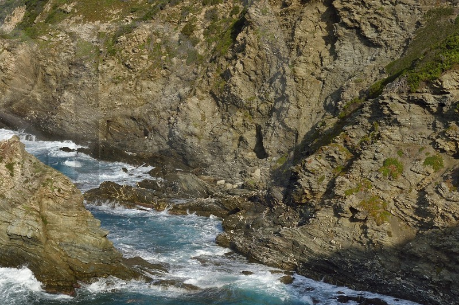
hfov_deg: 24.8
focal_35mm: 80
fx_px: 1019
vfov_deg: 17.0
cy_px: 118
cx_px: 60
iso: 200
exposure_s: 1/200
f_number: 16
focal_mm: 40
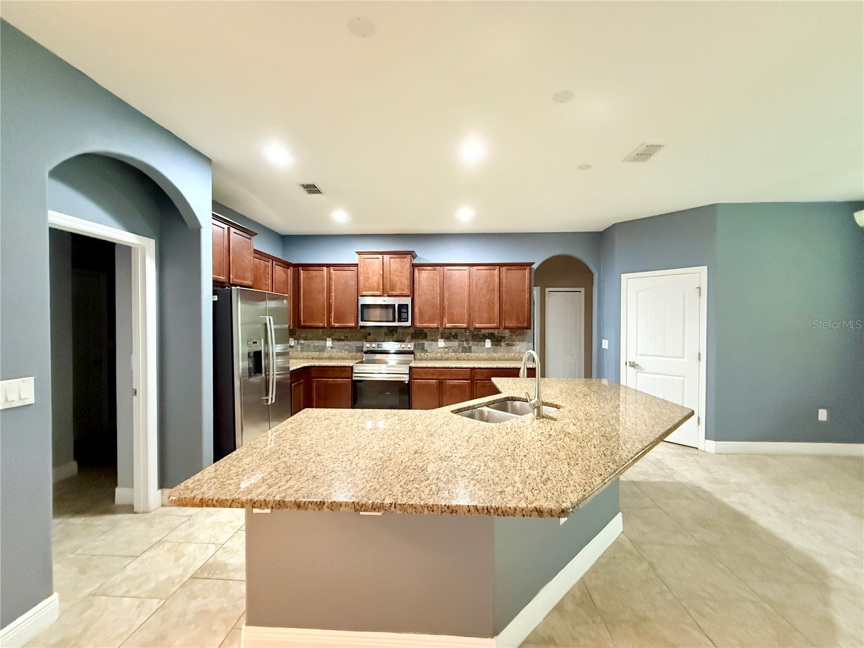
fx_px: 349
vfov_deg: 85.7
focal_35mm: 14
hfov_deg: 102.1
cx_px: 432
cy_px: 324
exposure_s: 1/60
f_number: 2.2
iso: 1250
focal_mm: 2.22
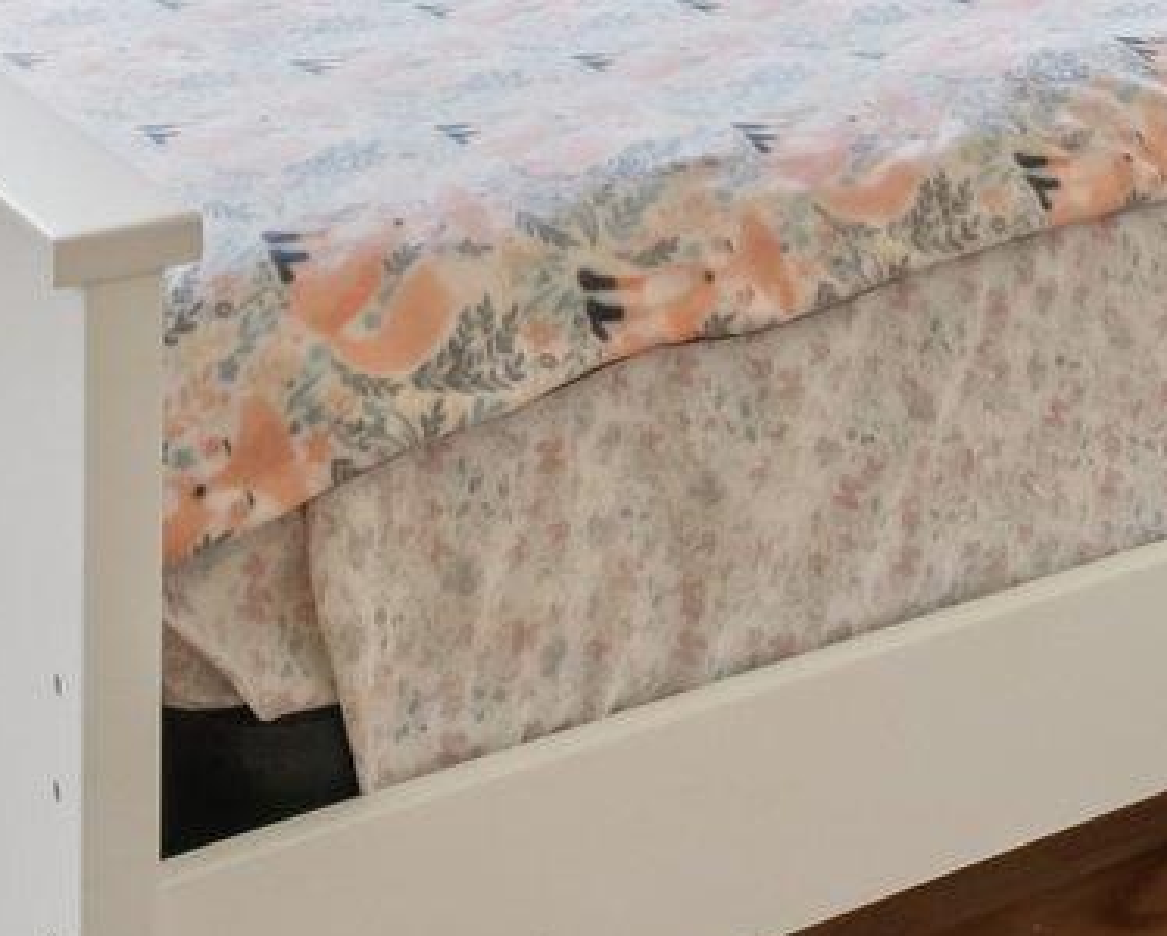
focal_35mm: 77
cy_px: -841
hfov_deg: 24.7
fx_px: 2662
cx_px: 580
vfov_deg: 16.2
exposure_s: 1/10
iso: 400
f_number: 8
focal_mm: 10
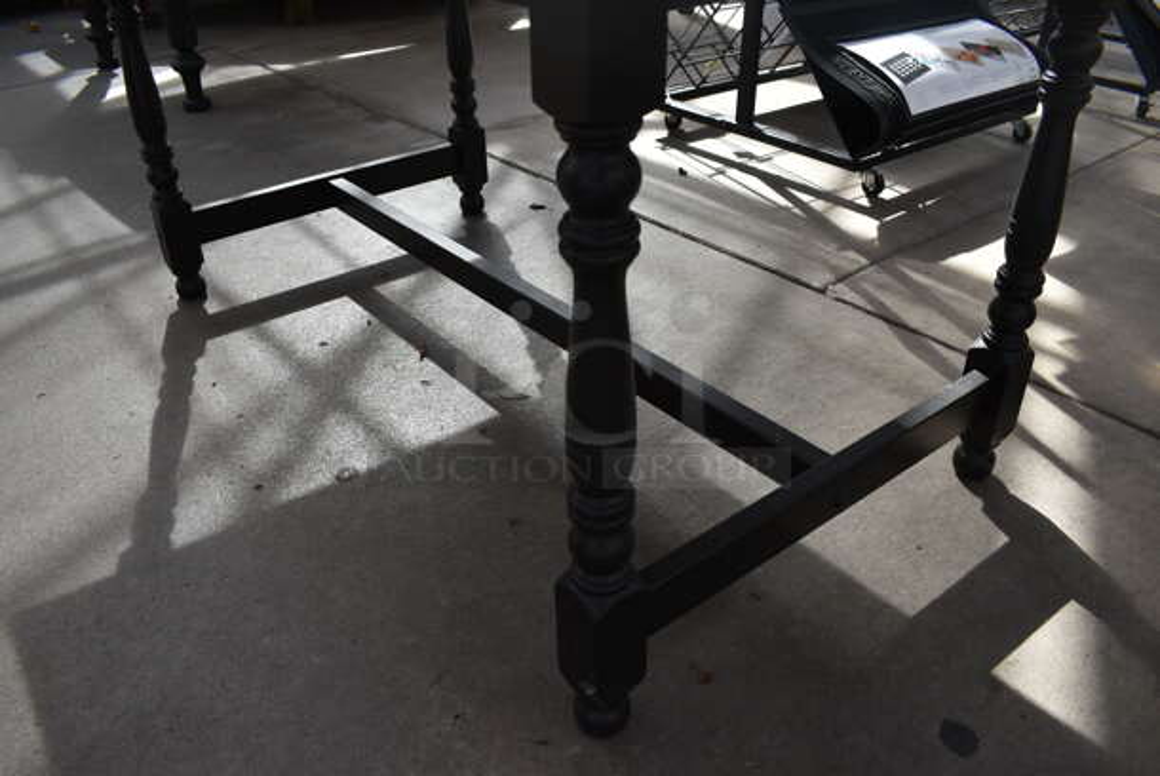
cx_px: 580
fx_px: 871
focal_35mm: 27
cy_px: 388
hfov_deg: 67.3
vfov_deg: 48.0
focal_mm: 18
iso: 200
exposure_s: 1/200
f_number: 6.3
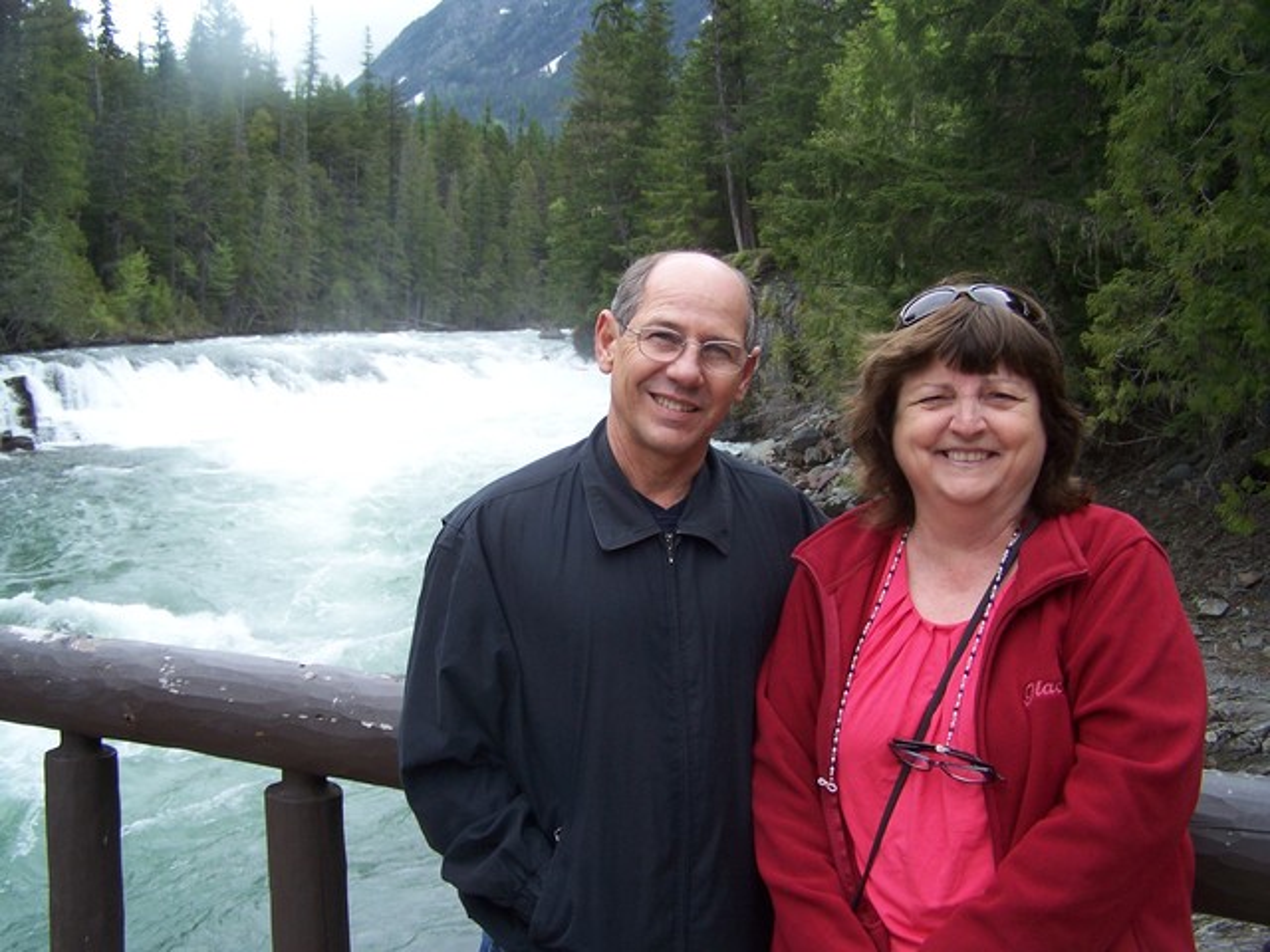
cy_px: 476
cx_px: 635
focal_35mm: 38
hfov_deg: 49.0
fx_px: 1394
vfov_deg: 37.7
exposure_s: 1/250
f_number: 2.8
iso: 80
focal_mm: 6.3
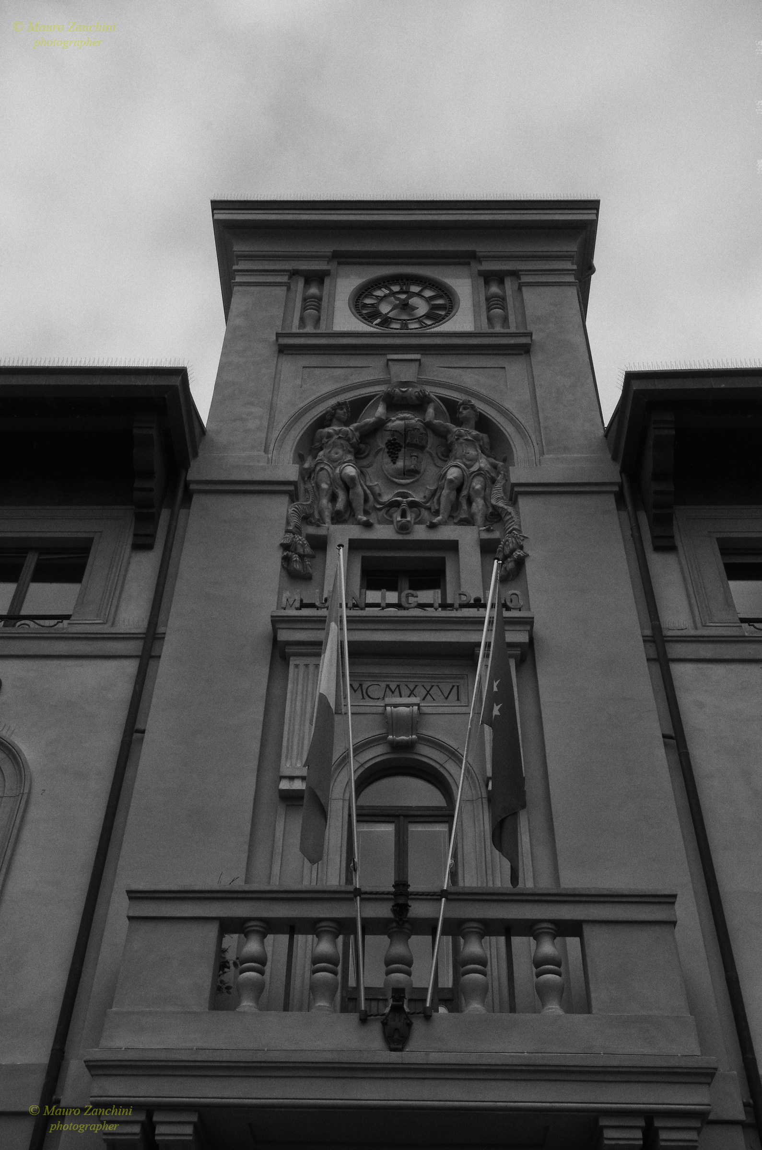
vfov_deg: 53.2
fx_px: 1148
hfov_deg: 36.7
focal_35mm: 36
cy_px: 575
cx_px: 381
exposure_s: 1/400
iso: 500
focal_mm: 24
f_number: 10
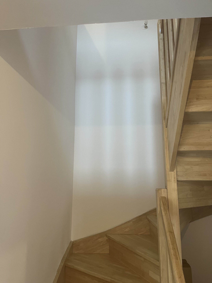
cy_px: 142
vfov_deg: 67.3
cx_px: 106
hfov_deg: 53.1
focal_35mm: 26
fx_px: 212
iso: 250
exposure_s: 1/60
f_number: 1.6
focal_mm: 5.1
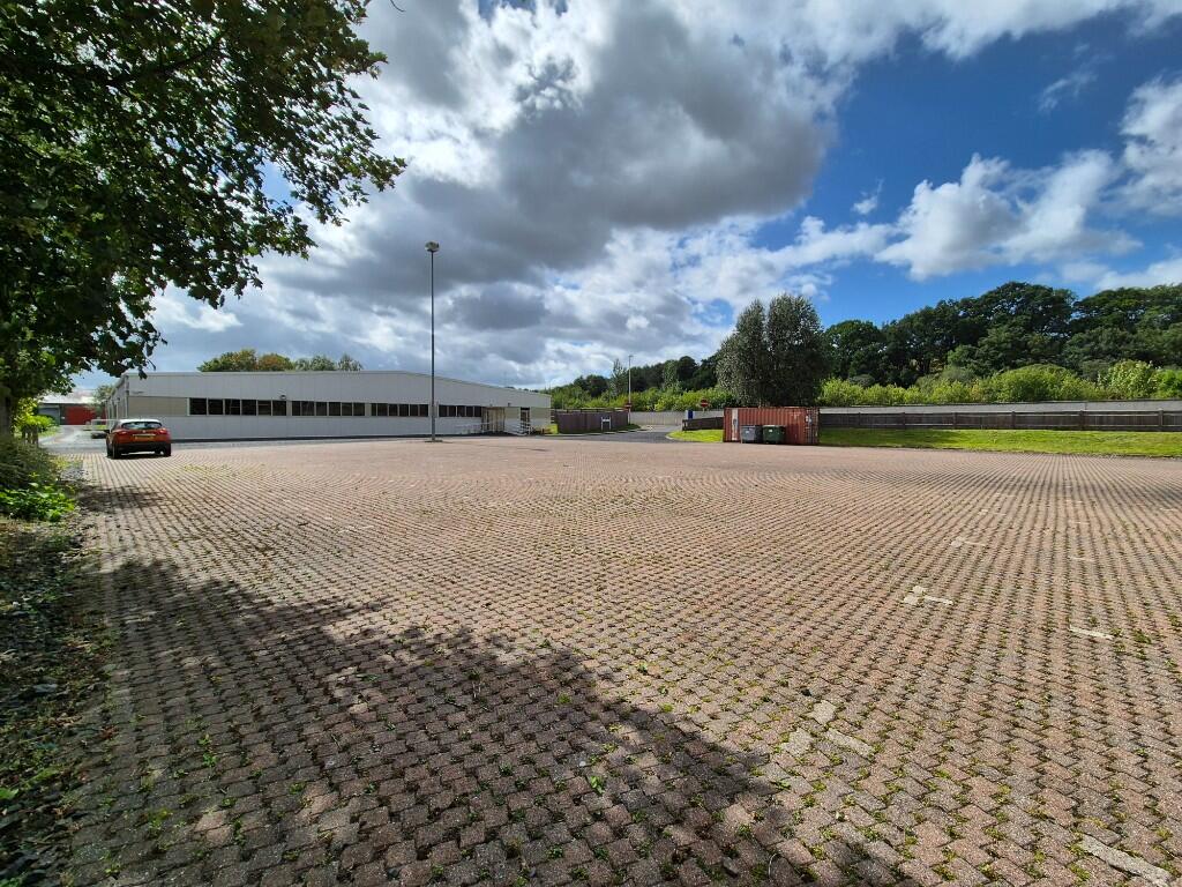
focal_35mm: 13
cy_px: 444
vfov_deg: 89.9
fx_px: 444
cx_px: 591
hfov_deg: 106.2
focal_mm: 2.2
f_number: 2.2
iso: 50
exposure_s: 1/4208
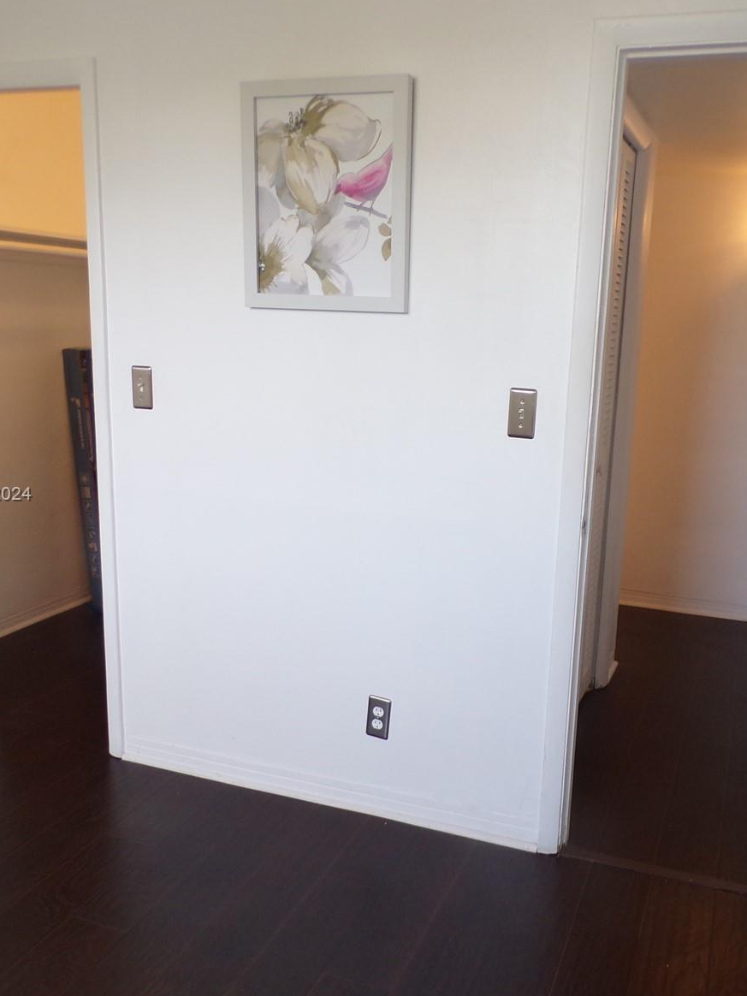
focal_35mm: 33
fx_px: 950
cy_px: 495
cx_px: 442
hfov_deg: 42.8
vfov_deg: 55.4
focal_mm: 4.3
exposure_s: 1/42
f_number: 3
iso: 100
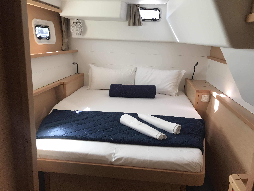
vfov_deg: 49.7
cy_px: 96
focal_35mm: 28
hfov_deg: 63.4
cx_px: 127
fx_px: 205
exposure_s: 1/100
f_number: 1.8
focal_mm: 3.99
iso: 40
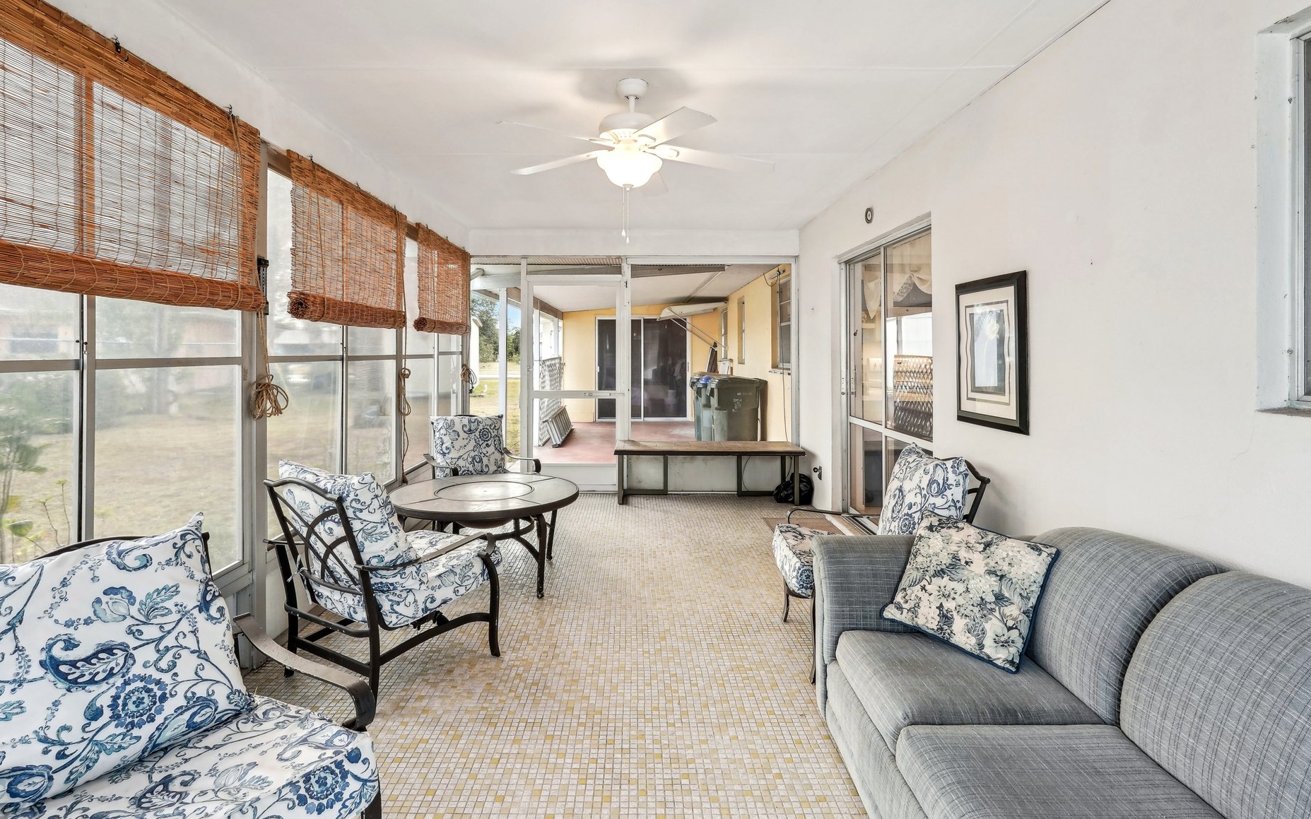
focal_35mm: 18
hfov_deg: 91.0
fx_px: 643
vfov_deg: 64.7
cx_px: 629
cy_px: 353
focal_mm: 16
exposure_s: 1/20
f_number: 8
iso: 400
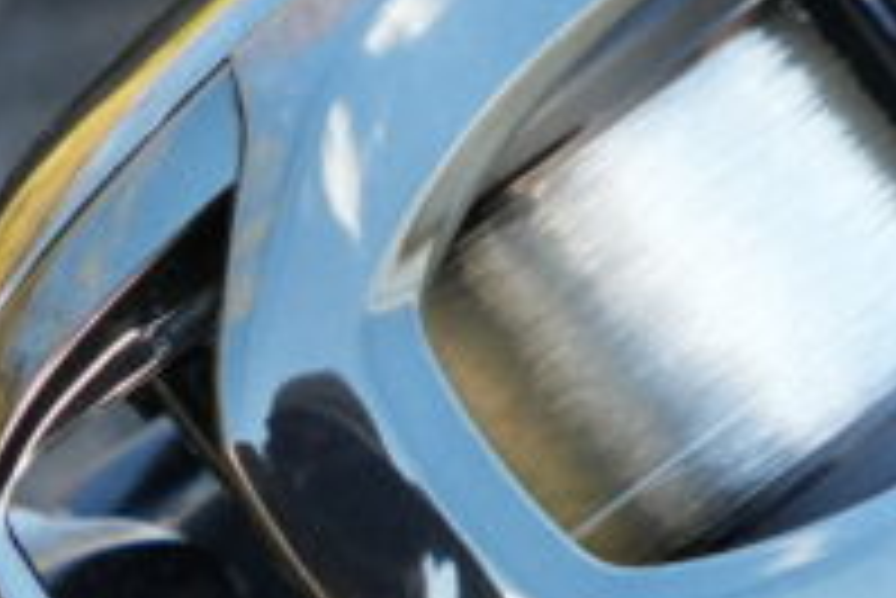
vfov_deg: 4.4
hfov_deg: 6.7
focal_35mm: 309
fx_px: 7696
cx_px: 324
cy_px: 623
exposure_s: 1/160
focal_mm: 40
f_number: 4
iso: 1250
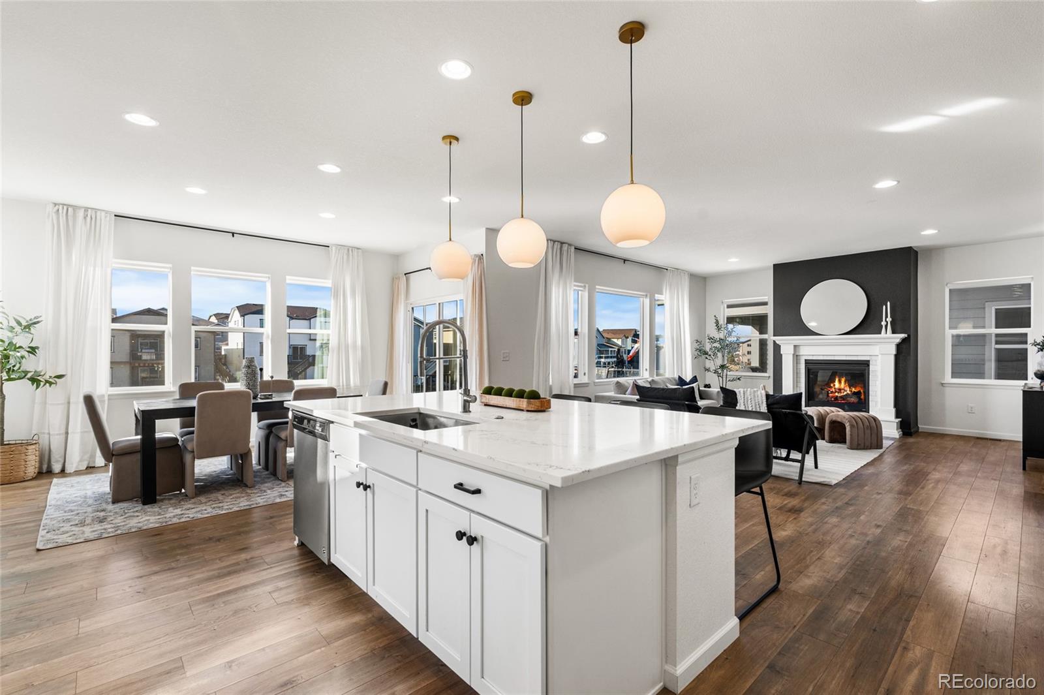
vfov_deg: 72.0
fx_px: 478
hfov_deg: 95.0
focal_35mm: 16
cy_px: 348
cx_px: 522
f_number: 8
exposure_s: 1/13
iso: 160
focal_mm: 16.5
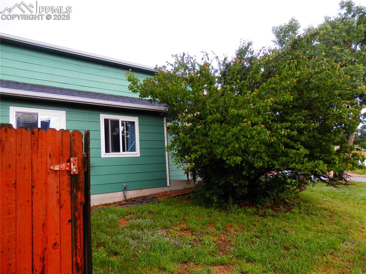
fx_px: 264
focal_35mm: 25
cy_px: 137
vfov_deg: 54.8
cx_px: 183
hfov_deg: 69.4
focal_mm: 4.5
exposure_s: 1/50
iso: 80
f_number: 3
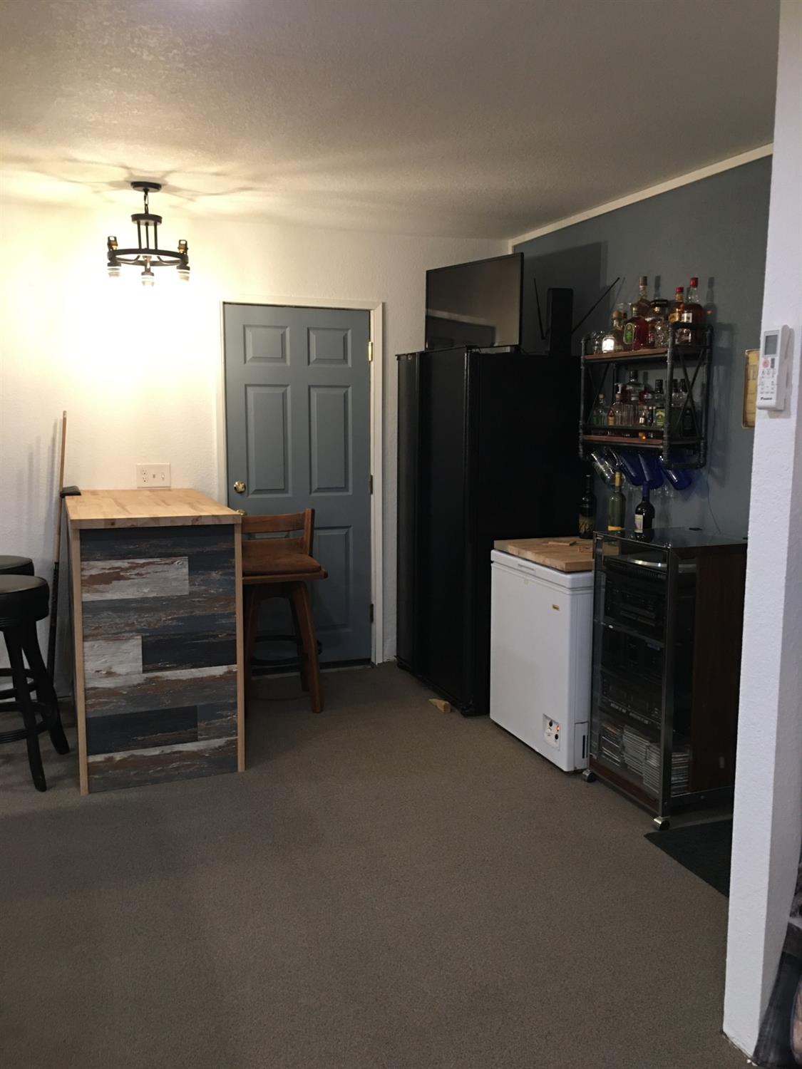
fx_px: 896
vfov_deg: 61.7
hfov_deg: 48.2
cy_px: 534
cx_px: 401
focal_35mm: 29
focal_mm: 4.15
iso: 80
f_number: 2.2
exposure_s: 1/10
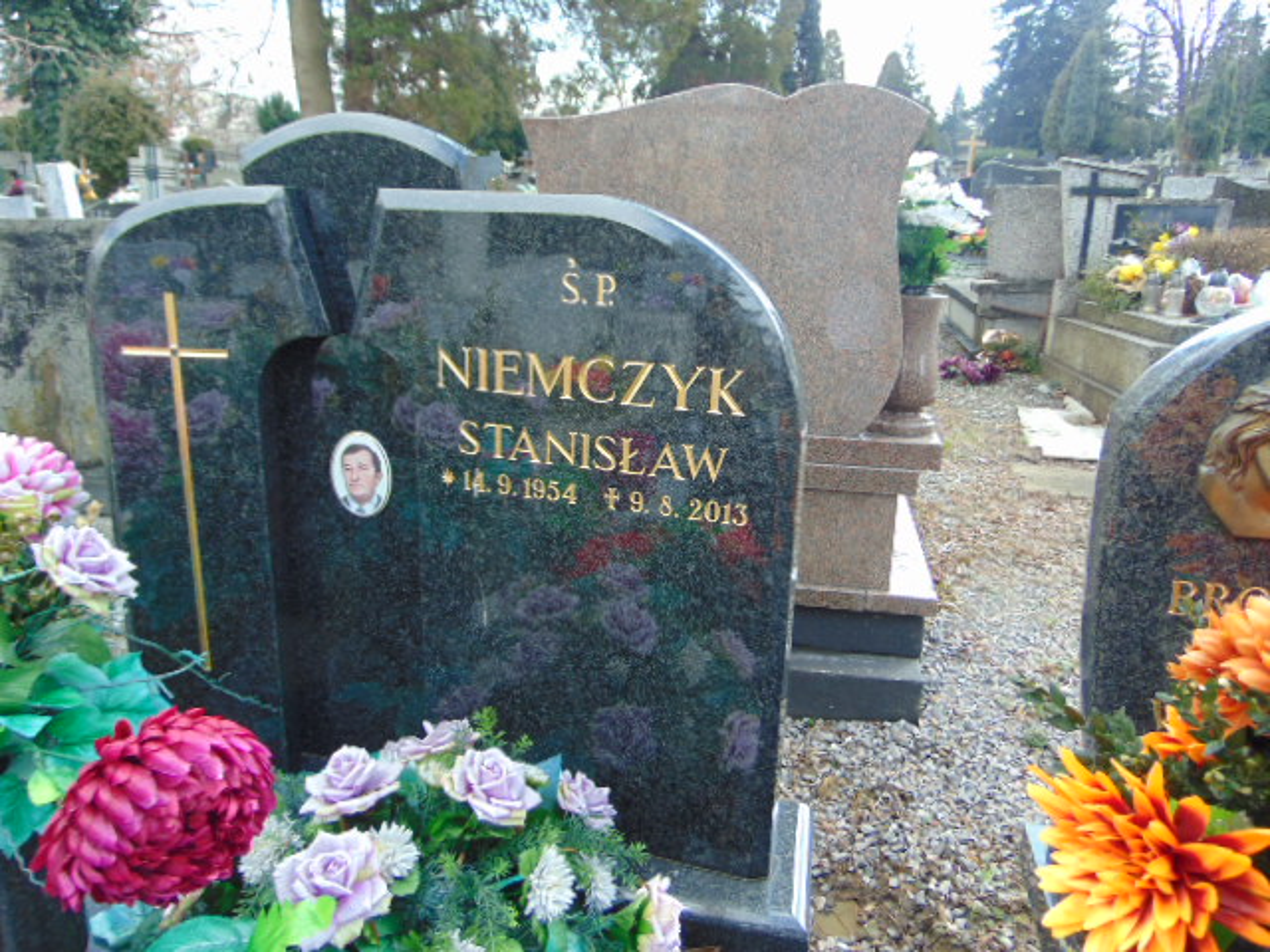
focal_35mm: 25
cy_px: 476
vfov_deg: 54.9
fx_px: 917
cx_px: 635
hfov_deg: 69.4
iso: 80
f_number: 3
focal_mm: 4.5
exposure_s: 1/125
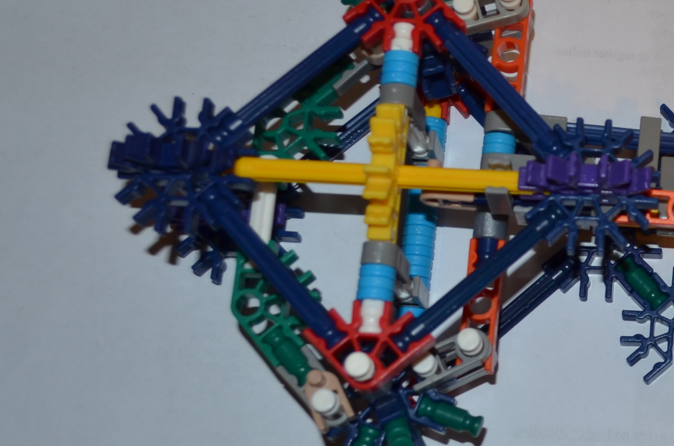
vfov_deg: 15.1
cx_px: 841
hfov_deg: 20.9
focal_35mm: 90
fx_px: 1682
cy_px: 161
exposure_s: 1/30
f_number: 5.6
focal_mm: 22
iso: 200
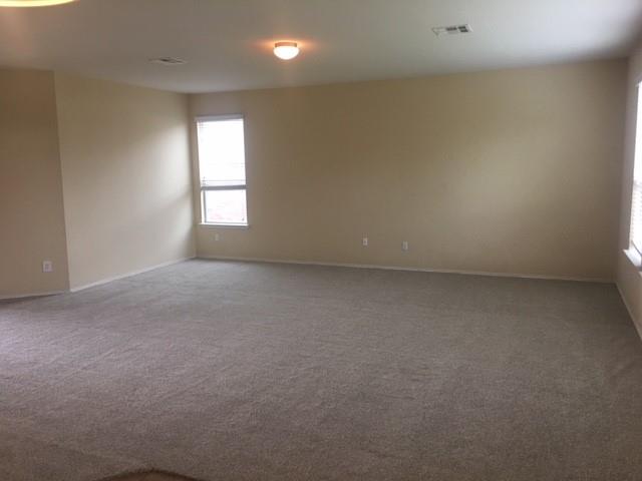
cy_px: 240
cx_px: 321
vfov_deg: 48.2
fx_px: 538
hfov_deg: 61.7
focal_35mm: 29
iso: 40
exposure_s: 1/30
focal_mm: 4.15
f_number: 2.2
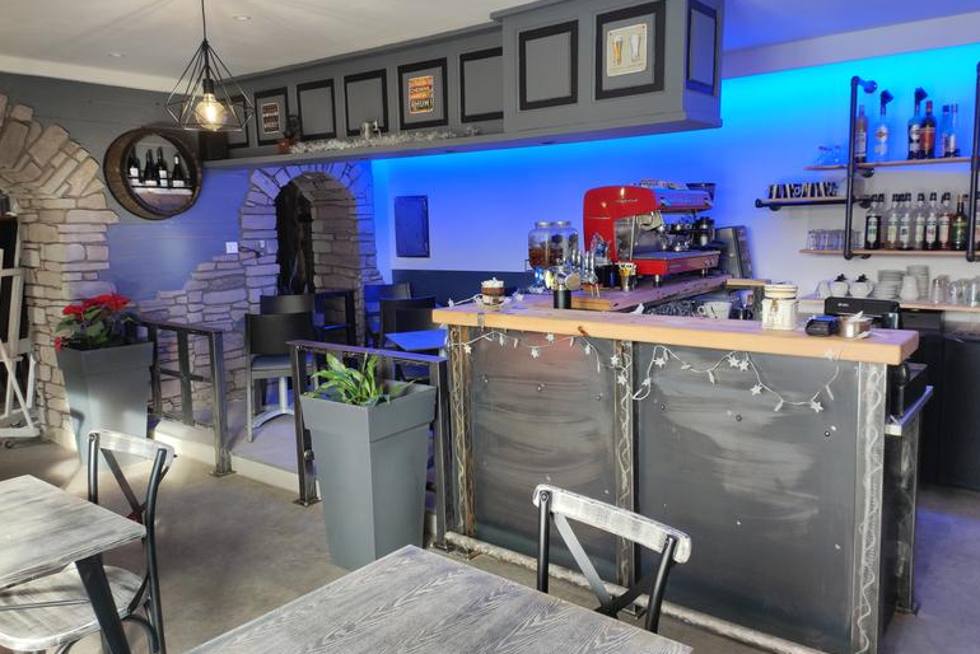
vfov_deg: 48.0
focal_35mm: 27
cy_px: 316
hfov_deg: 67.3
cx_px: 508
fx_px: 735
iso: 193
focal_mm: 4.7
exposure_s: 1/50
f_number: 1.79
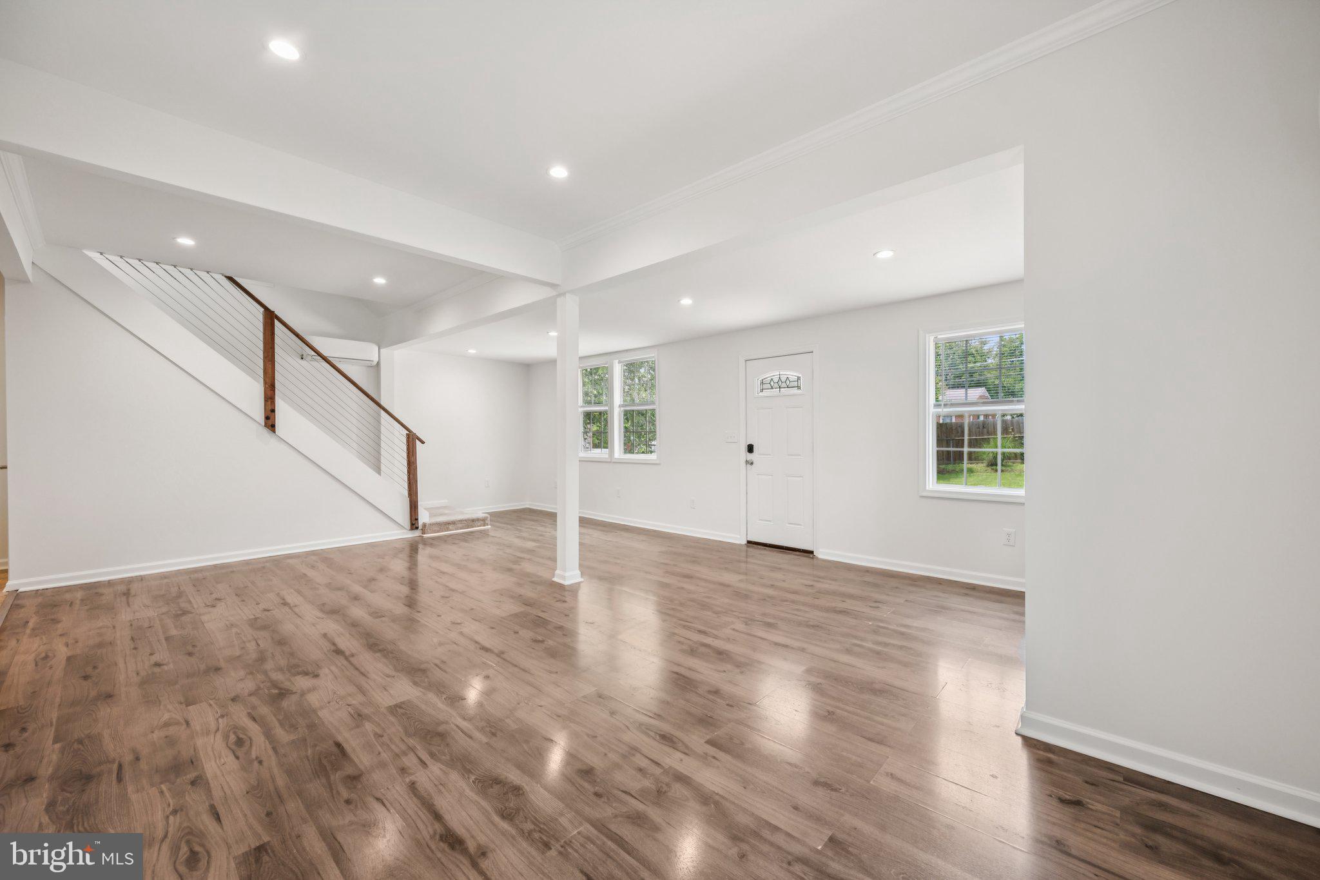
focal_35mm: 14
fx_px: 513
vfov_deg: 81.2
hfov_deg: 104.3
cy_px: 440
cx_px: 660
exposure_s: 1/40
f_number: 7.1
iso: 400
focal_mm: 14
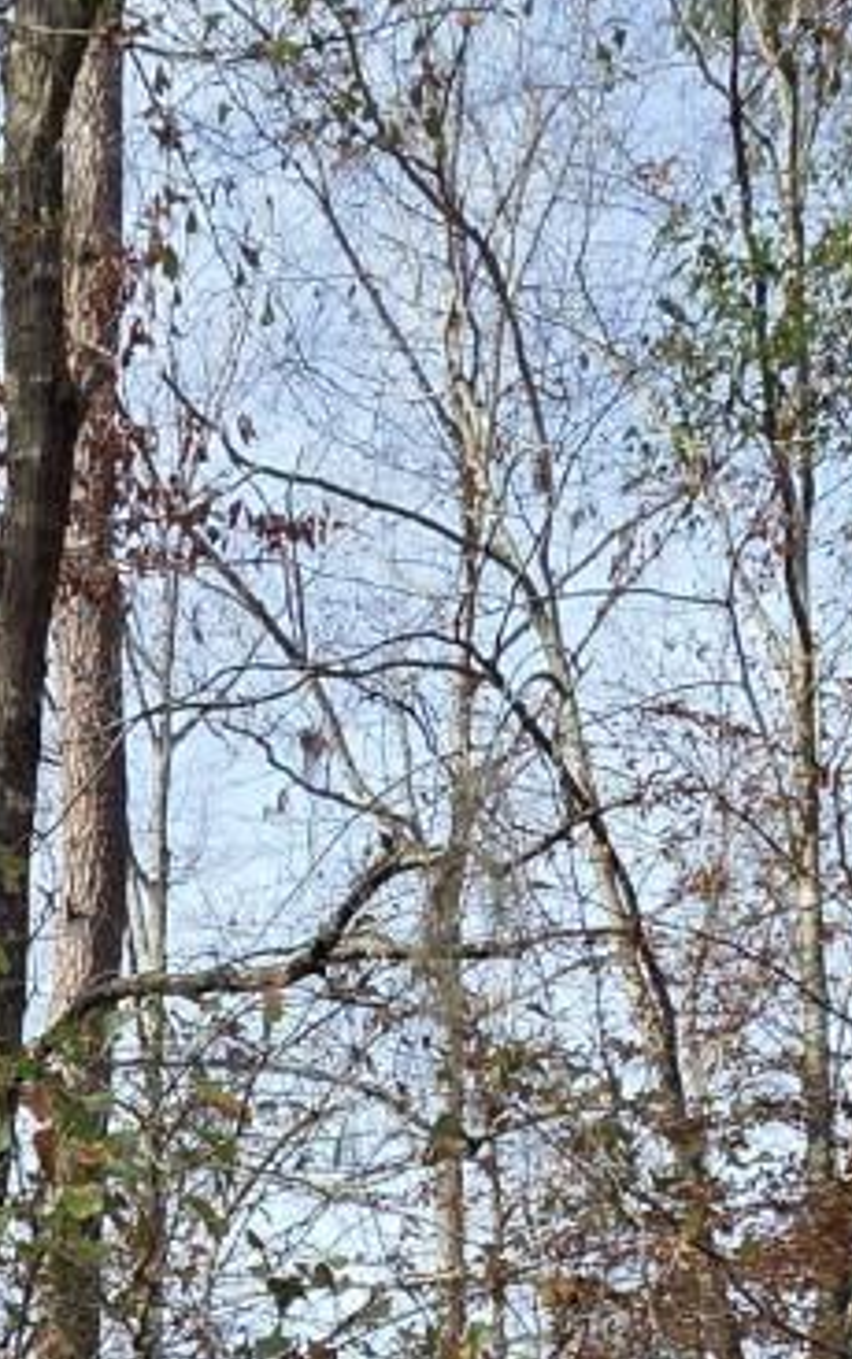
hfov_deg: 22.6
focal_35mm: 54
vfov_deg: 28.3
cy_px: 1907
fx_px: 2002
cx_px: -100
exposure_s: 1/726
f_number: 1.9
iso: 40
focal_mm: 2.2
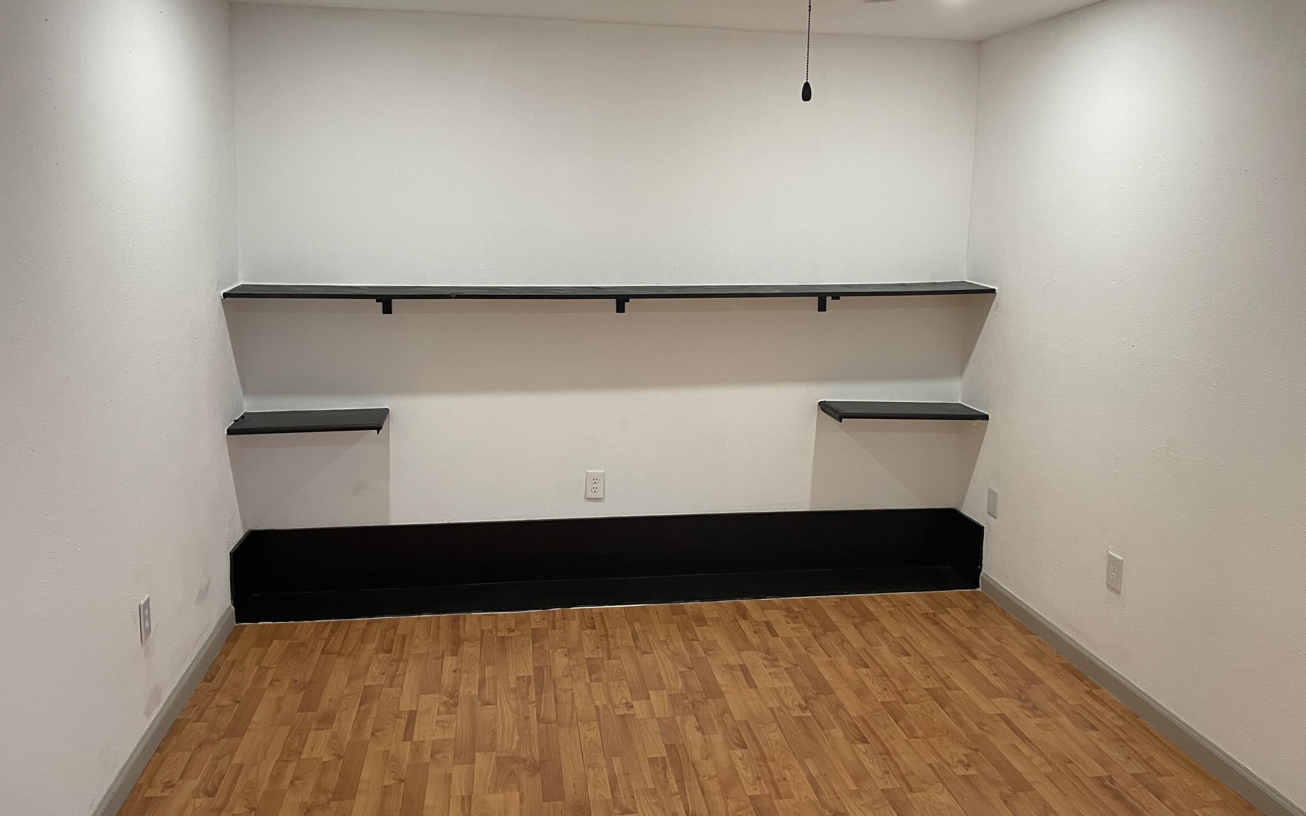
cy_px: 358
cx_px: 662
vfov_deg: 44.5
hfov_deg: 66.5
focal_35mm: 28
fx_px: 997
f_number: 1.6
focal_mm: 4.2
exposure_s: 1/60
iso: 100
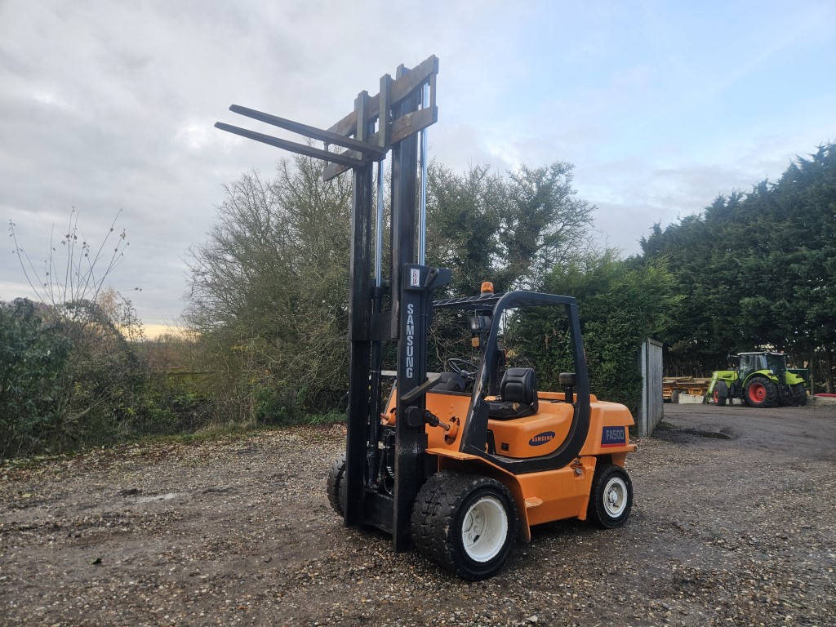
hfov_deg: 73.9
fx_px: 555
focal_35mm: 23
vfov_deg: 58.9
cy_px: 314
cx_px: 418
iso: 80
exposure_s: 1/180
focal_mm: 5.4
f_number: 1.8
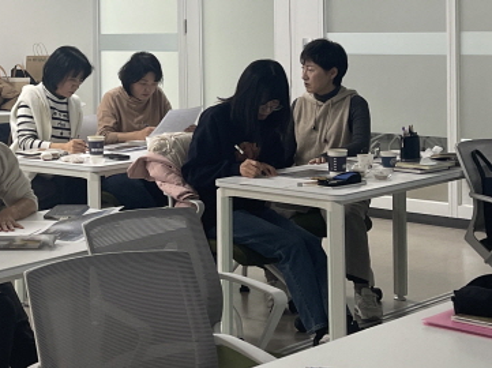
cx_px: 50
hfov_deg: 24.6
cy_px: 44
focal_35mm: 77
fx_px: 1093
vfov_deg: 18.8
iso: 125
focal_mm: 5.1
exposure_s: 1/120
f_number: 1.6
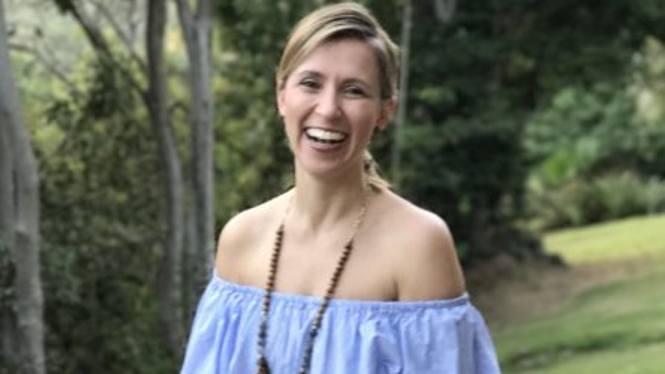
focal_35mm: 84
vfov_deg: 14.1
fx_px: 1482
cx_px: 335
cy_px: 398
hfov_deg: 25.3
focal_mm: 6.6
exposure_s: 1/60
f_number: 2.8
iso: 200
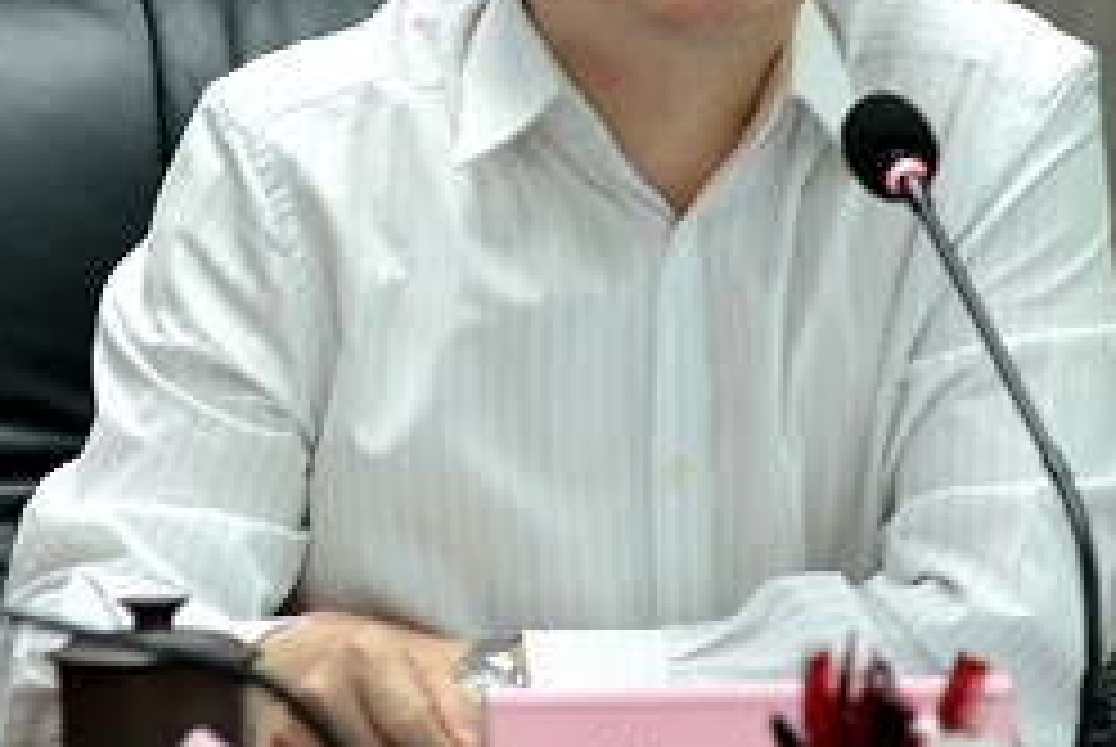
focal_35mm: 483
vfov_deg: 2.9
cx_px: 752
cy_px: 40
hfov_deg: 4.3
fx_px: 14990
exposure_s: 1/30
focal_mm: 200
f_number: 6.7
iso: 640
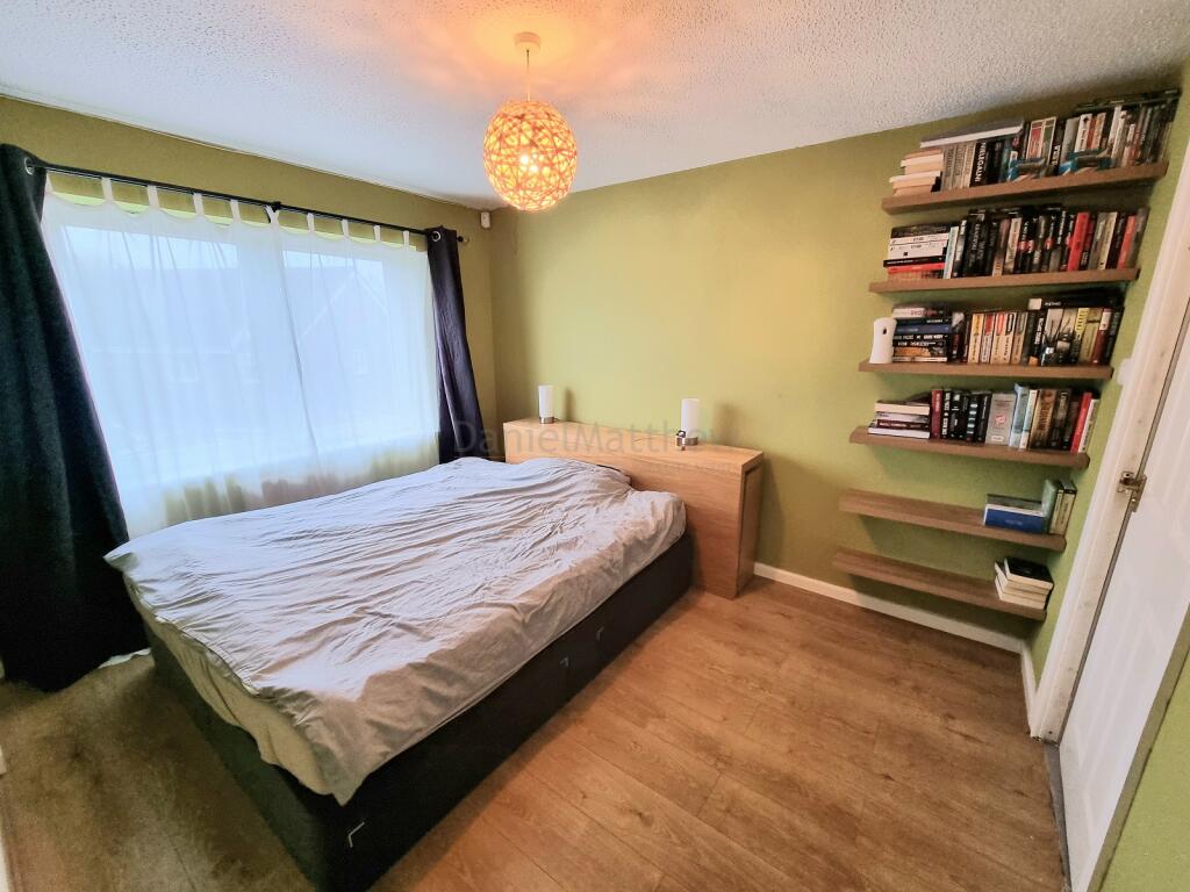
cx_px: 595
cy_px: 446
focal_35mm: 13
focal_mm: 2.2
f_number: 2.2
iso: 250
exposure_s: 1/50
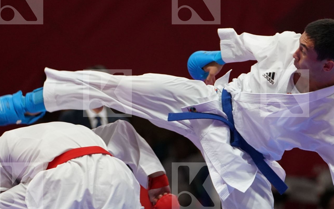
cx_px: 196
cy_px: 93
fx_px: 3923
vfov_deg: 3.0
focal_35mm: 431
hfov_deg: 4.9
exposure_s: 1/1000
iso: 3200
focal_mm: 200
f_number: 4
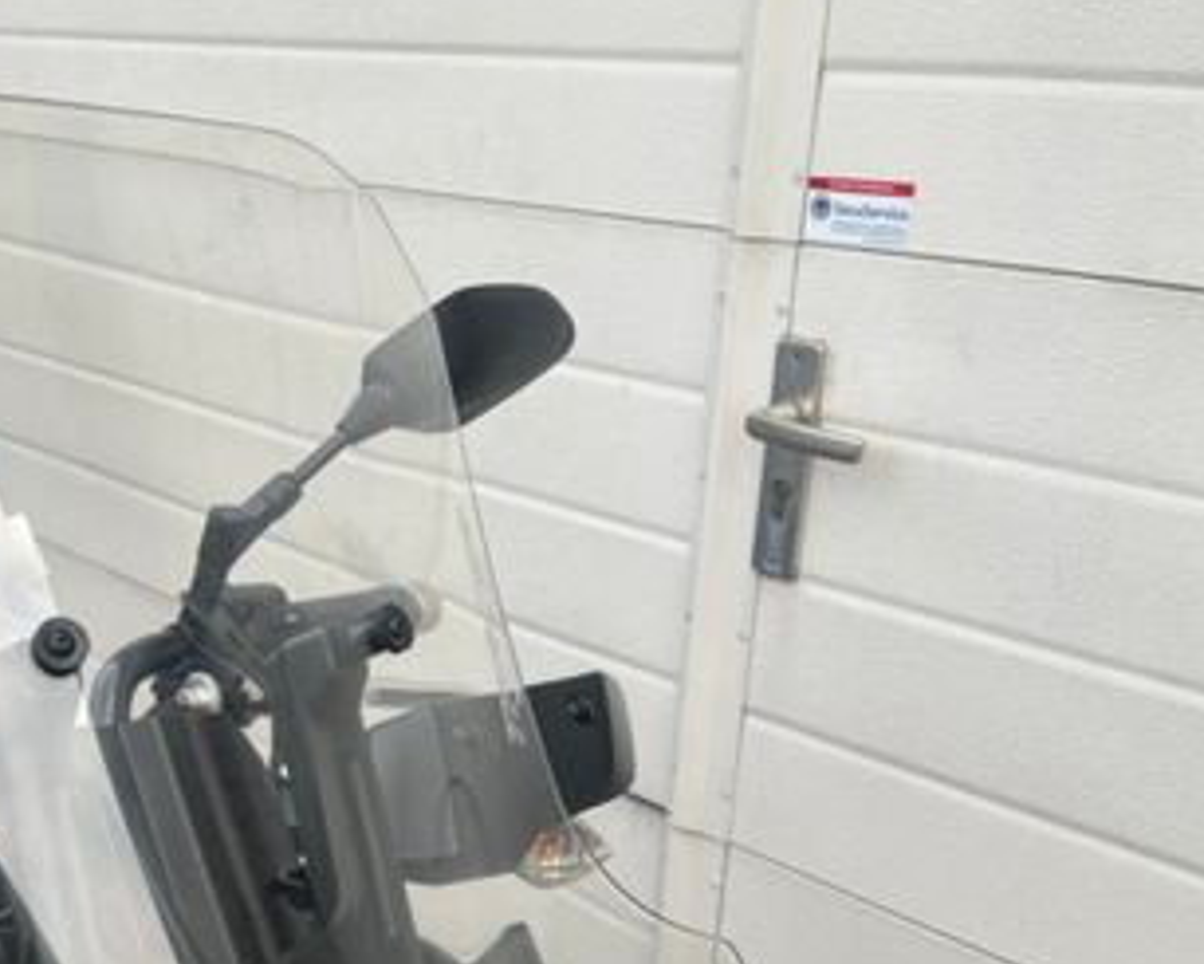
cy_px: 826
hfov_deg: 33.1
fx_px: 1889
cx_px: 75
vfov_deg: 27.8
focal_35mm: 53
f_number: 1.6
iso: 40
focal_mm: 5.1
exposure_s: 1/202
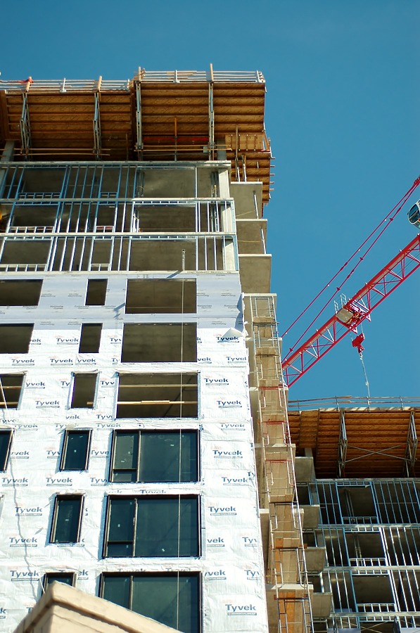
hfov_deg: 21.5
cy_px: 316
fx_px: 1106
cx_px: 210
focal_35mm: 63
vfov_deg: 31.9
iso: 200
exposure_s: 1/2500
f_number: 2.8
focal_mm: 42
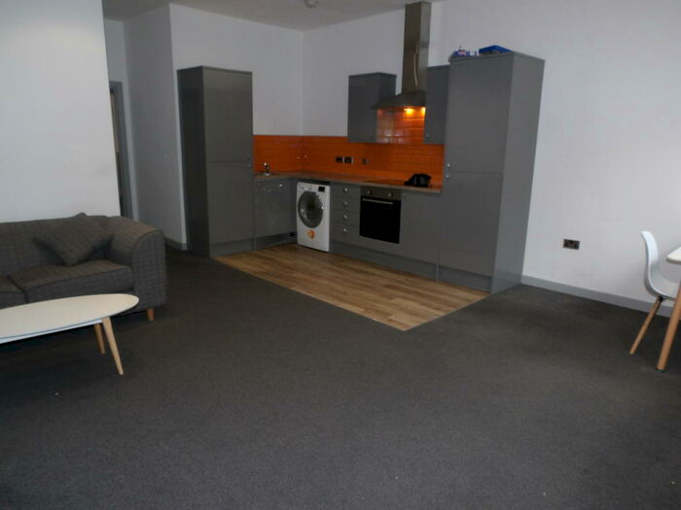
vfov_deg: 56.8
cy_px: 255
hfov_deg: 71.6
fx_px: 472
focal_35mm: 24
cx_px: 340
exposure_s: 1/15
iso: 250
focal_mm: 4.3
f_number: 4.1
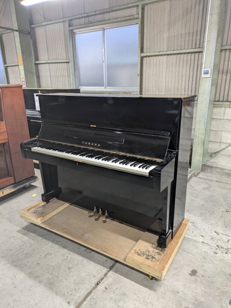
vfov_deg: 69.4
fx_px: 222
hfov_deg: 54.9
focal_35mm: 25
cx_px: 116
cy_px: 154
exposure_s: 1/40
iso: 236
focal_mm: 5.43
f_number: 1.89
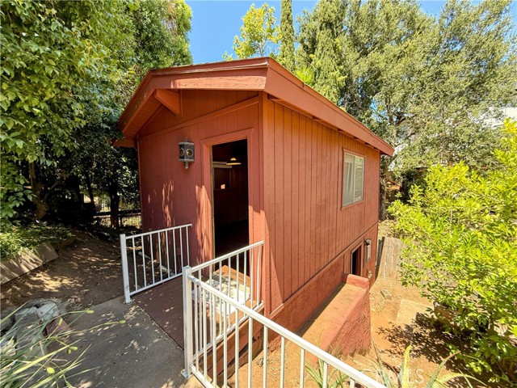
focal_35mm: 14
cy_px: 194
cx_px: 258
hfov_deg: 102.1
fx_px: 209
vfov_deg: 85.7
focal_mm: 2.22
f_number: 2.2
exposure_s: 1/231
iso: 64
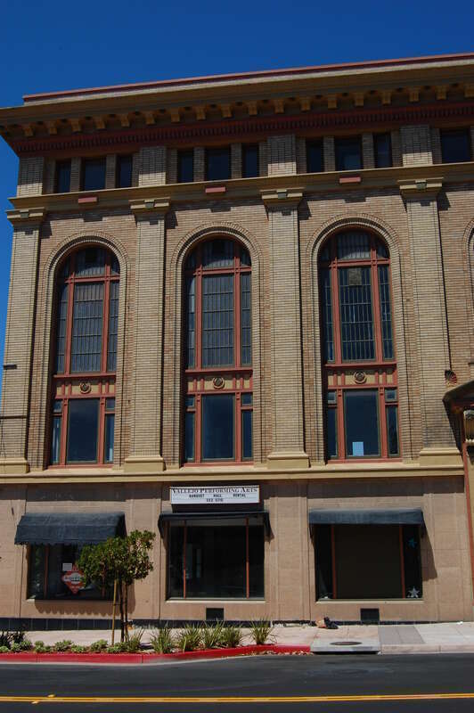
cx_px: 237
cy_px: 356
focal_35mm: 39
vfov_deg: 49.6
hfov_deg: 34.2
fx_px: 772
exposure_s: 1/160
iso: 200
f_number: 16
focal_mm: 26
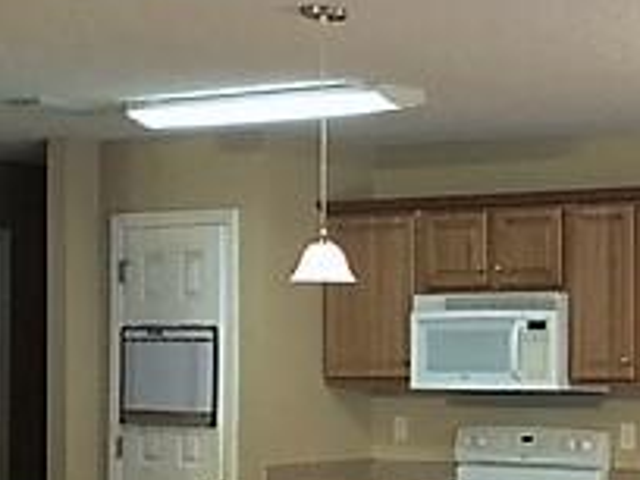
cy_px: 370
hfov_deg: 19.7
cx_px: 847
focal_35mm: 91
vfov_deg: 16.1
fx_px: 1682
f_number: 2.2
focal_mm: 4.15
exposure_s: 1/15
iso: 50
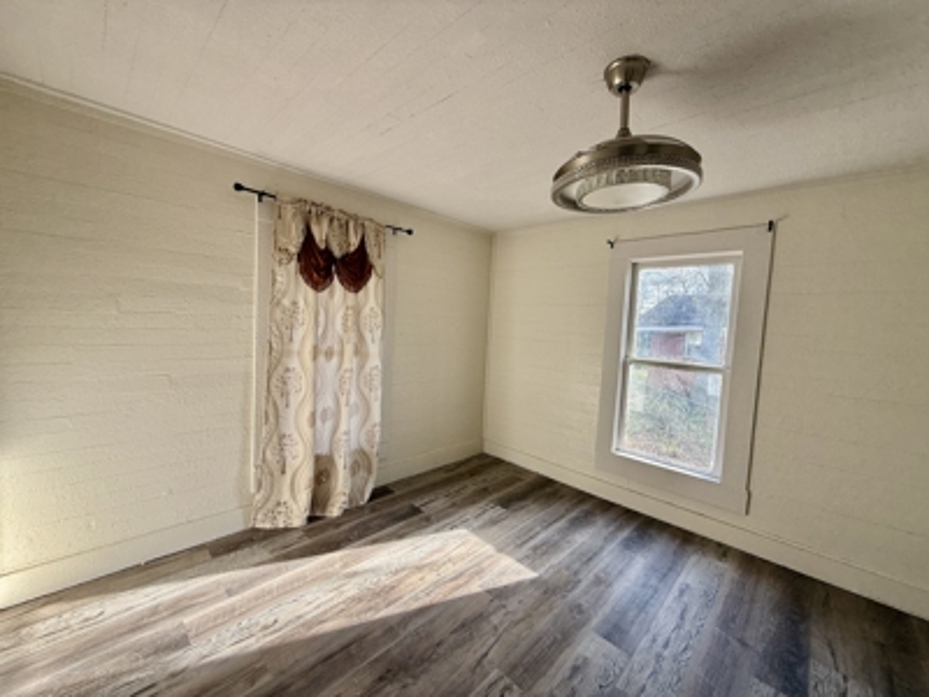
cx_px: 464
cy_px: 348
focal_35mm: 14
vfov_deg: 85.7
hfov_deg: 102.1
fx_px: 376
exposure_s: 1/99
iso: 50
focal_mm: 2.22
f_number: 2.2
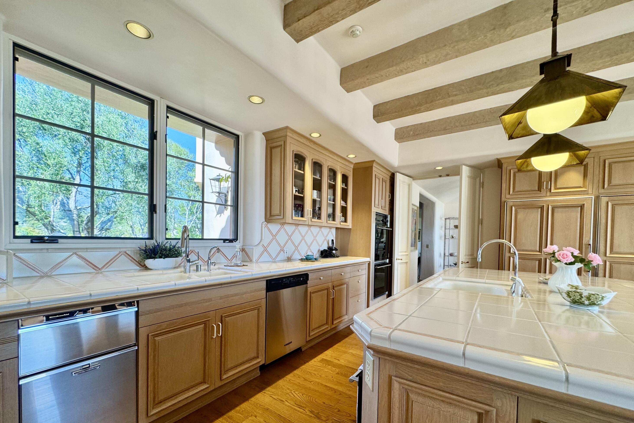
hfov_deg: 100.4
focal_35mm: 15
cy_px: 245
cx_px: 326
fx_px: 264
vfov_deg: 76.8
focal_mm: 2.22
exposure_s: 1/120
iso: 100
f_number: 2.2
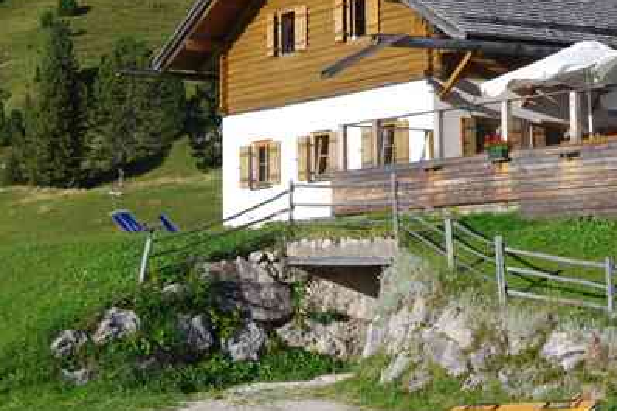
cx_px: 291
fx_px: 2107
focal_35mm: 123
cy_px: -22
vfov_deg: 11.0
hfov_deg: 16.7
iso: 200
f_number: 11
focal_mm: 32.5
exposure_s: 1/60
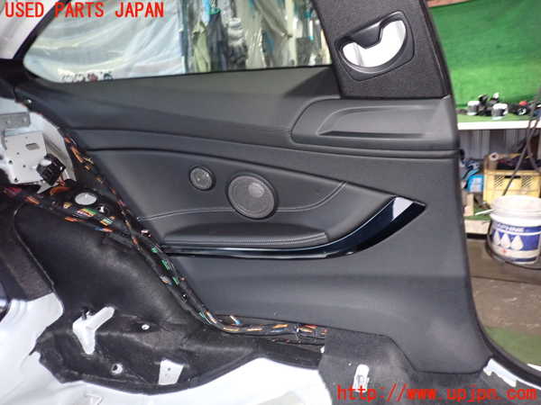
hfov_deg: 69.4
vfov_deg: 54.9
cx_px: 270
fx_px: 391
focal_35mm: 25
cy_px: 202
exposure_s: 1/30
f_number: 2
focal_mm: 4.5
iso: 800
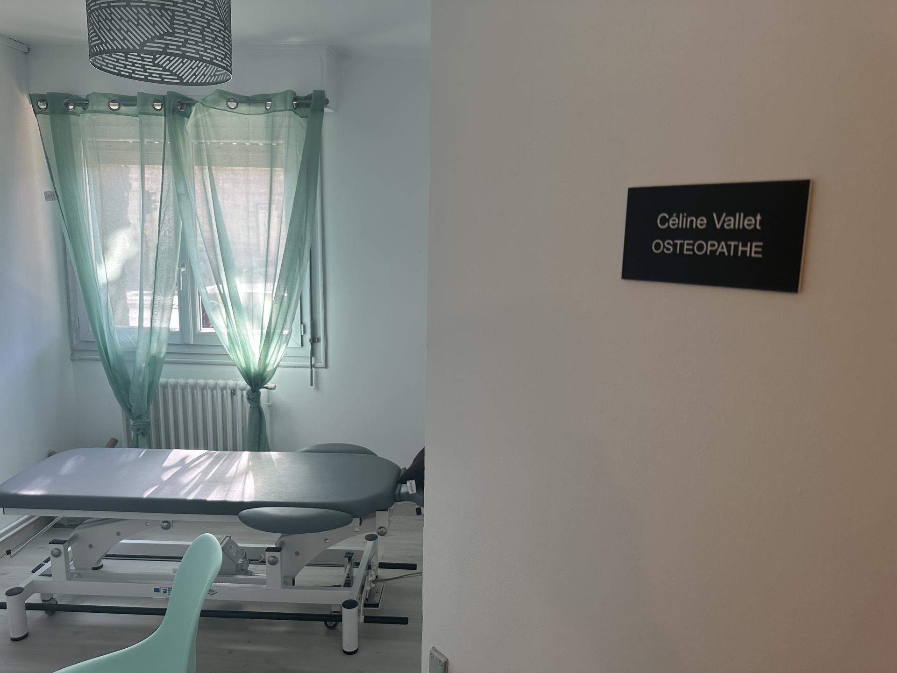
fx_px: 622
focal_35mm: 24
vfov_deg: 56.8
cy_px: 336
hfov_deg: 71.6
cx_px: 448
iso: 100
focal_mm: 6.86
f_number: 1.78
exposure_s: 1/164
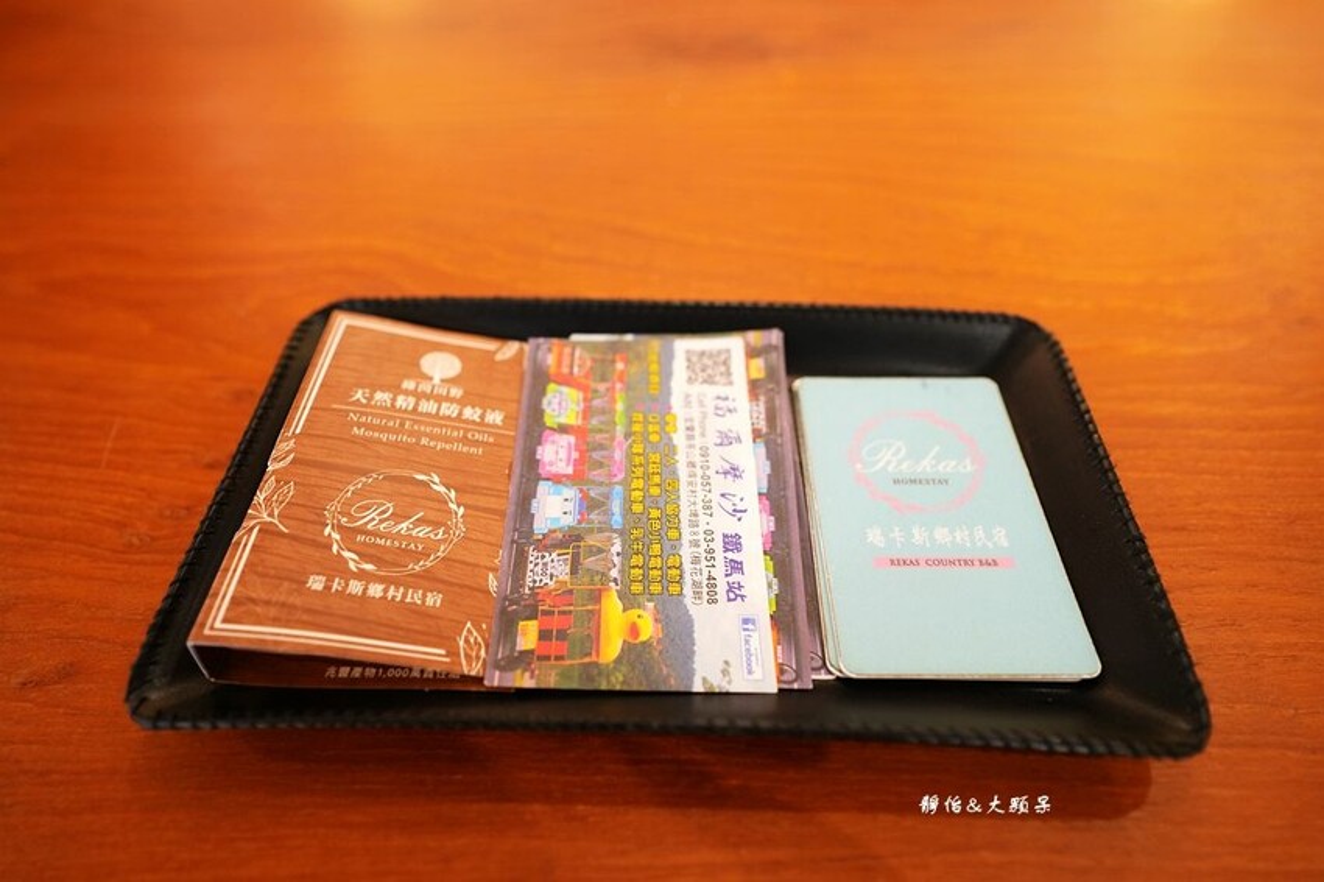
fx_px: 809
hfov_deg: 78.6
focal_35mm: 22
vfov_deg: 57.2
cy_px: 441
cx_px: 662
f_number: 2.8
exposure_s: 1/30
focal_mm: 22
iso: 640
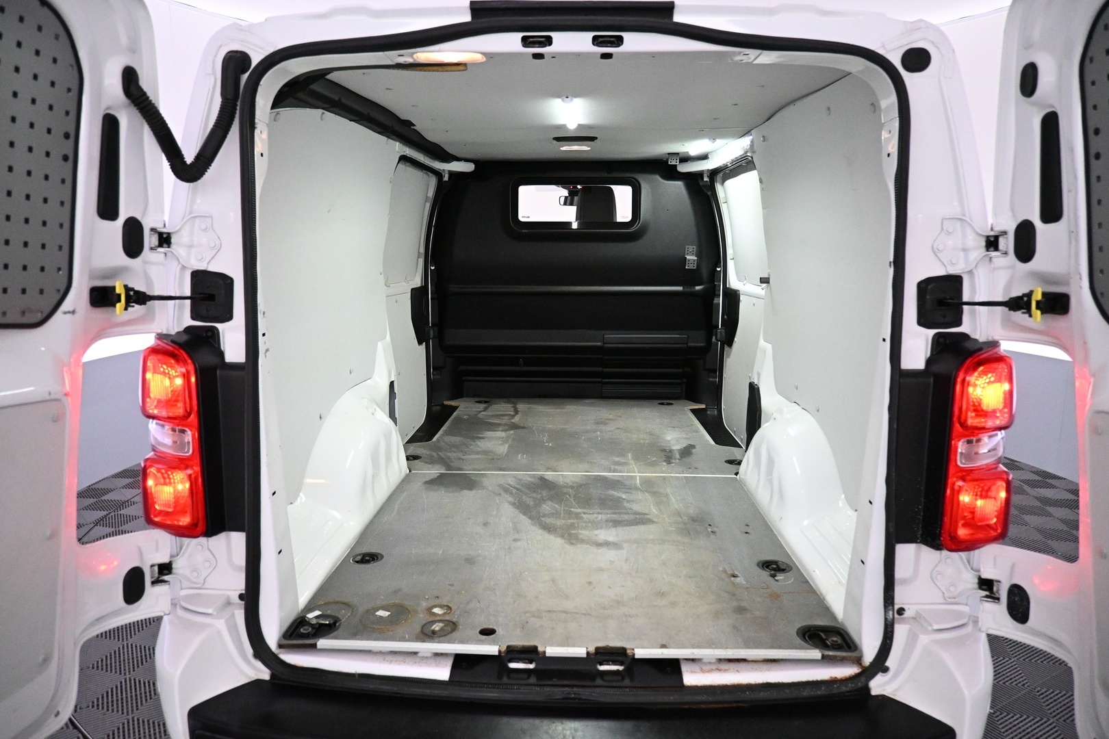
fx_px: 739
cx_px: 554
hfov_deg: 73.7
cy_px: 370
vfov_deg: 53.1
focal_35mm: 24
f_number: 3.5
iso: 4000
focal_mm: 16
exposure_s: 1/250
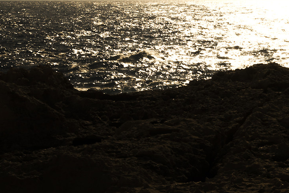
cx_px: 383
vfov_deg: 12.2
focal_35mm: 112
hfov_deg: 17.1
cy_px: 35
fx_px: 899
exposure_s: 1/250
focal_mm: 34
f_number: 14
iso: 100
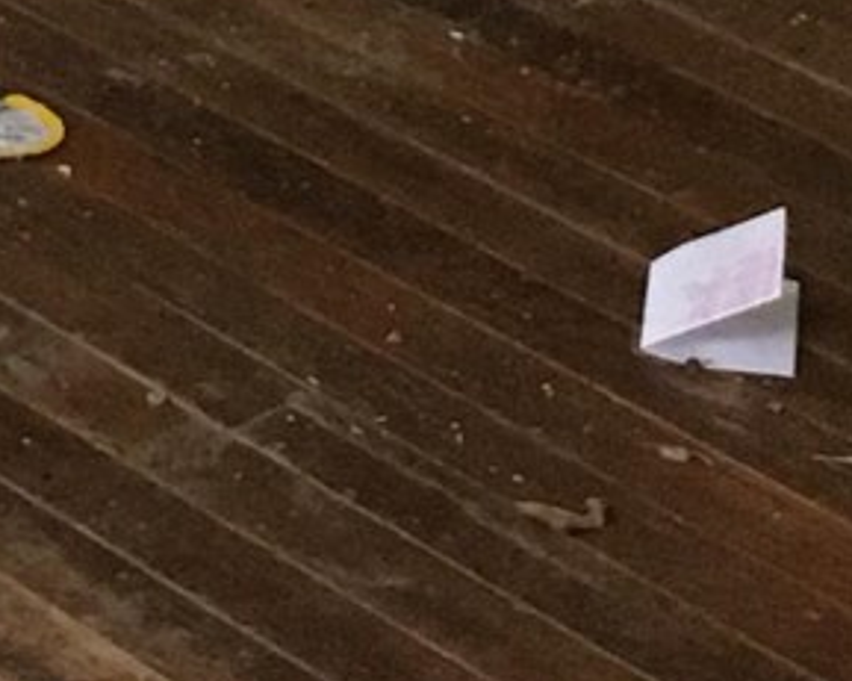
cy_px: -1212
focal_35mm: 226
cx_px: -218
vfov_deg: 6.4
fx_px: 5697
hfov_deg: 8.4
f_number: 2.2
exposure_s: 1/24
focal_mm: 4.15
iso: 200
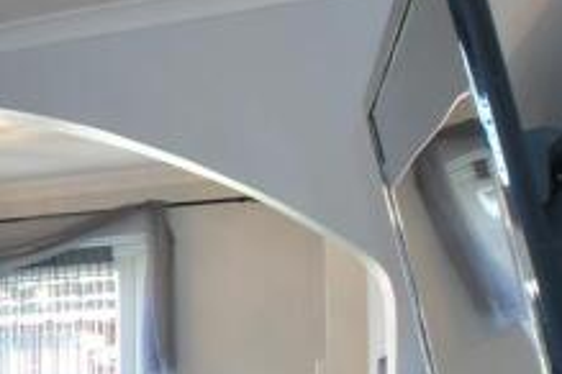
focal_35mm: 70
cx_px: -742
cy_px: 434
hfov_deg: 15.9
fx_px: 1093
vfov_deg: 18.5
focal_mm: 10
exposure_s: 1/1.3
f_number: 8
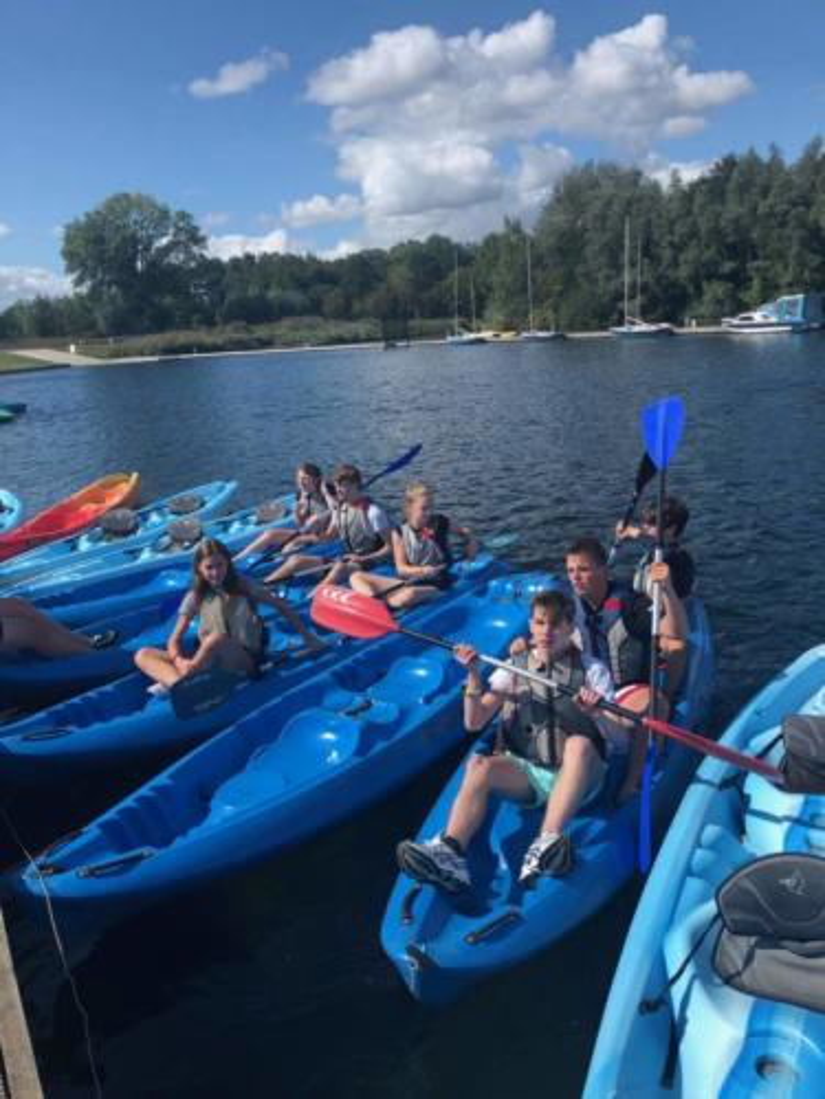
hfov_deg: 49.7
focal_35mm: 28
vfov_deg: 63.4
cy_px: 550
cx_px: 412
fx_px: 890
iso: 20
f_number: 1.8
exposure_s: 1/2114
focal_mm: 3.99
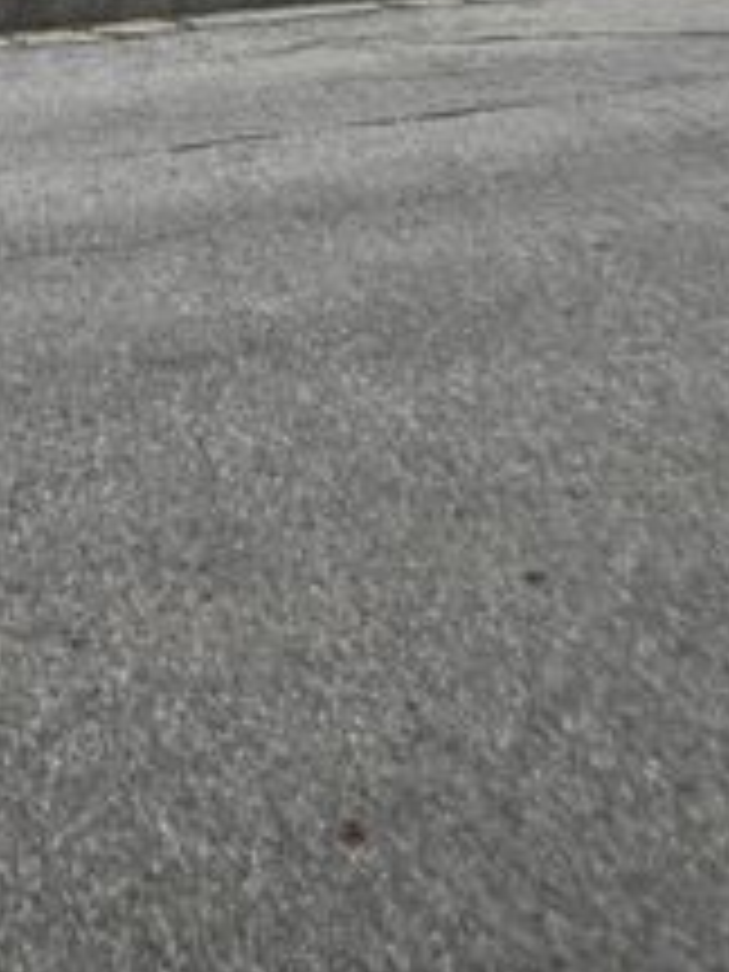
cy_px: -506
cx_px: -284
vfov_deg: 22.3
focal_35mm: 71
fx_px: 1994
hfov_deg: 18.8
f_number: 1.8
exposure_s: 1/1756
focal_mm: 5.4
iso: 25
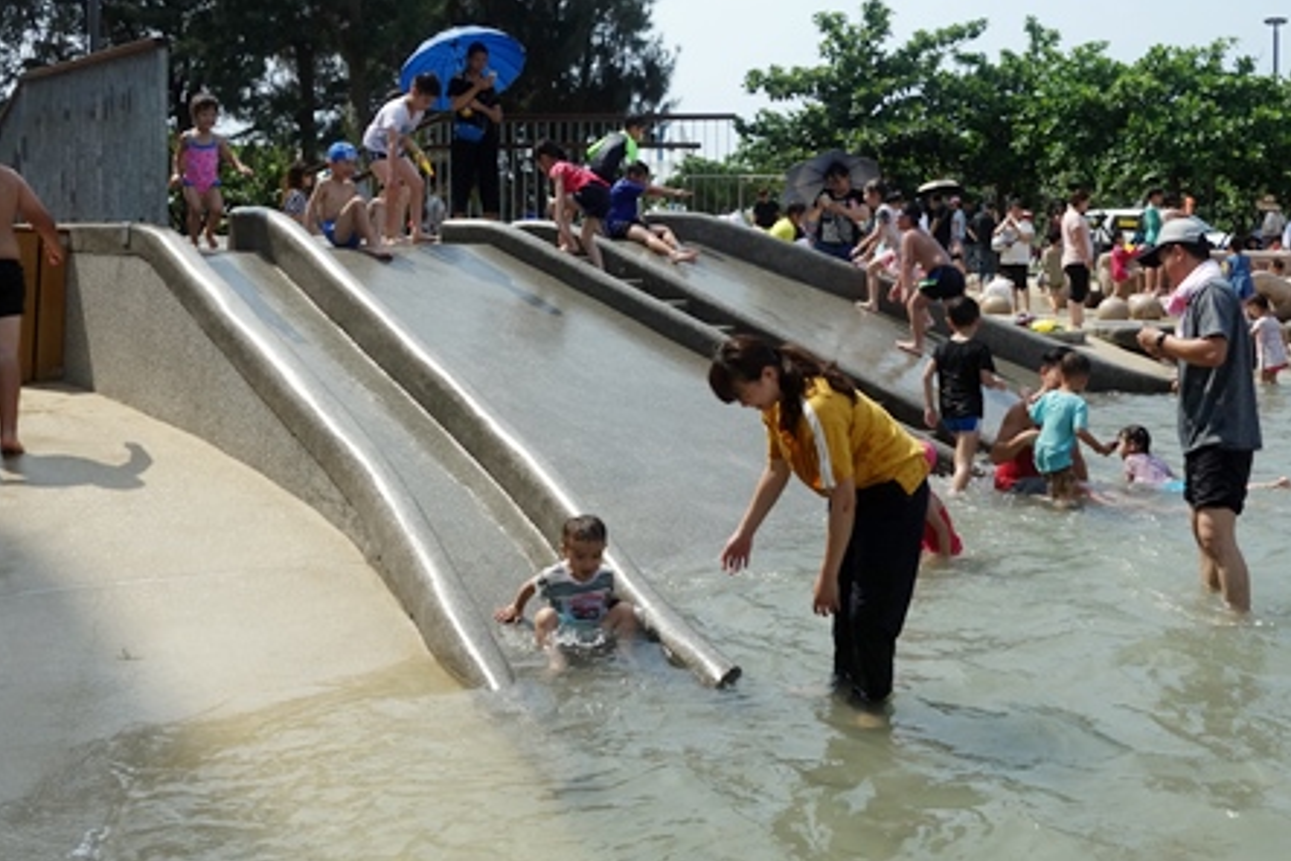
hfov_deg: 47.3
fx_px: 1470
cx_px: 736
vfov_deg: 32.2
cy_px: 246
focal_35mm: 41
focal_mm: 10.4
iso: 125
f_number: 9
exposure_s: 1/250
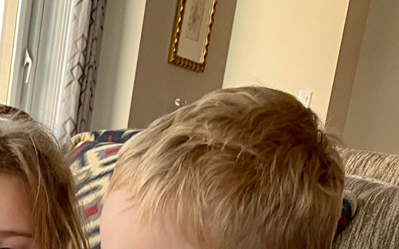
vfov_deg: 11.9
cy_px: 474
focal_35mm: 100
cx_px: 36
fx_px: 1088
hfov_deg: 20.4
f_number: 1.8
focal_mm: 4.25
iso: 200
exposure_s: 1/60
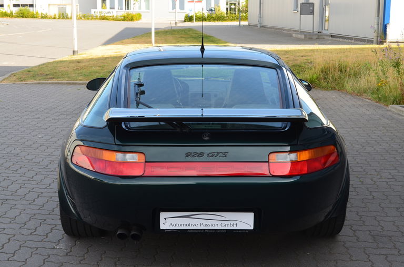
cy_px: 134
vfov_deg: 24.9
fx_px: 604
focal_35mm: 54
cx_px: 202
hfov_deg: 37.0
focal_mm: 36
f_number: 10
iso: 250
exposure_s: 1/60
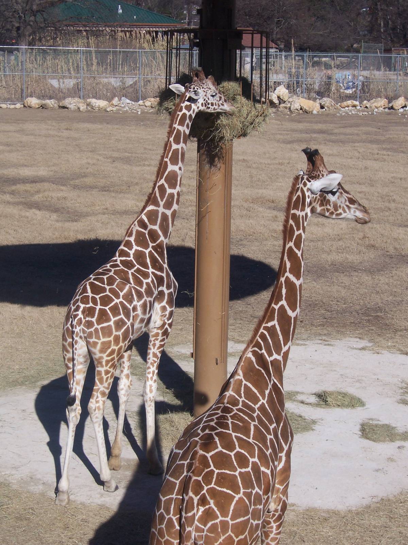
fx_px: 1399
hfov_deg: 16.6
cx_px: 204
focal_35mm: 89
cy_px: 272
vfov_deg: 22.0
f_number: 5.6
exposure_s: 1/750
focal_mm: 14.8
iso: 80
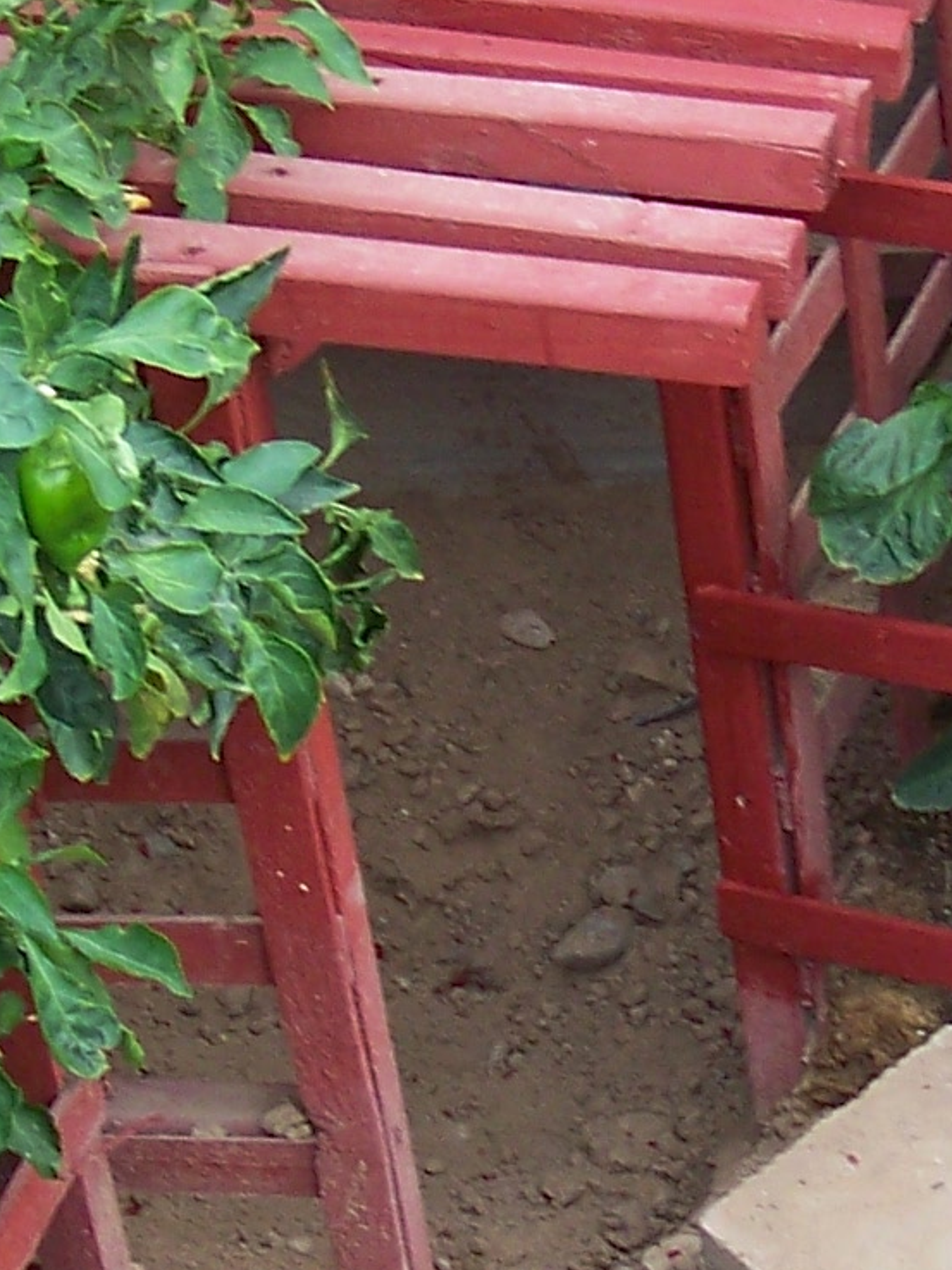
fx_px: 5499
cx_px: 766
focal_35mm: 150
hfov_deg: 9.9
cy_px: 991
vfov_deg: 13.1
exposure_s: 1/50
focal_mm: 5.85
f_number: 2.8
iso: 64
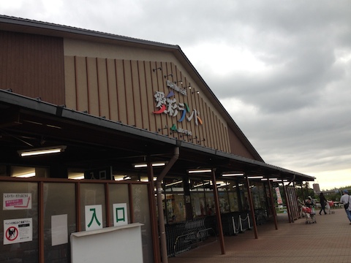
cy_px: 132
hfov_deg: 55.4
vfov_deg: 42.9
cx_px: 176
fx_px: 335
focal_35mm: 33
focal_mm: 4.12
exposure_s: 1/241
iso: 50
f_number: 2.4
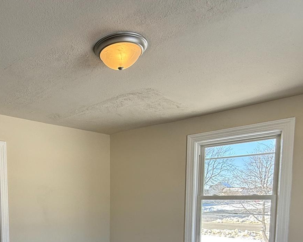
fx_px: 287
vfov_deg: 41.7
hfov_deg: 53.0
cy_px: 223
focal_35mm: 32
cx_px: 74
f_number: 2.2
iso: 64
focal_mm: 2.22
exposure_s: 1/185
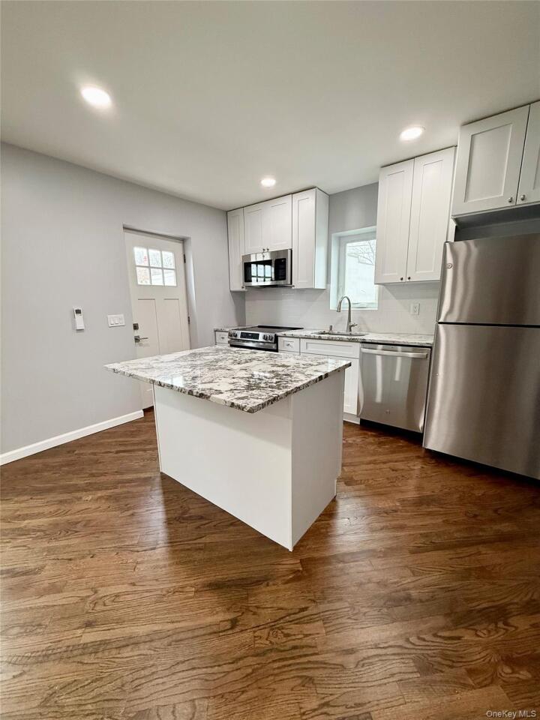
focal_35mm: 14
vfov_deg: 102.1
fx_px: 291
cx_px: 270
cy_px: 360
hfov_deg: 85.7
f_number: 2.2
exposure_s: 1/99
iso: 125
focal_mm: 2.22
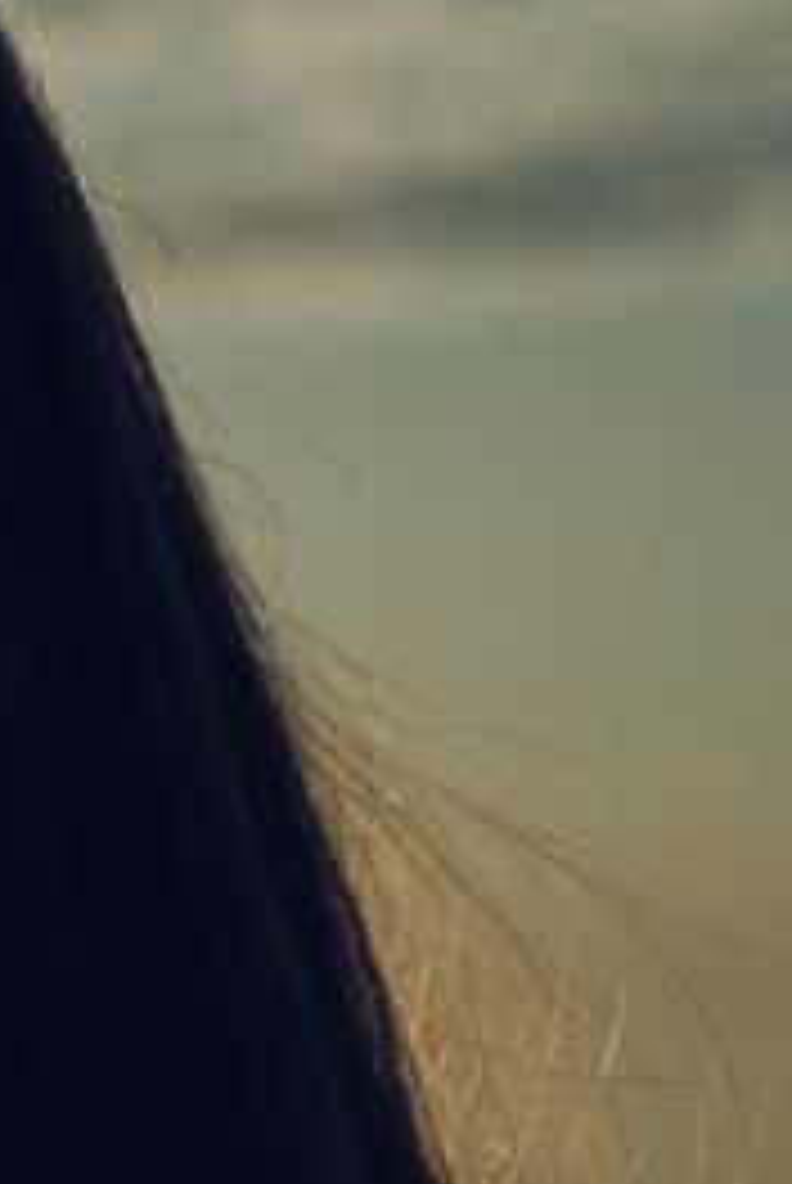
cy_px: 1238
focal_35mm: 215
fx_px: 7076
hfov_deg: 5.5
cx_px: -2470
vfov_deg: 9.5
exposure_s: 1/500
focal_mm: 35
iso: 100
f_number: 4.5
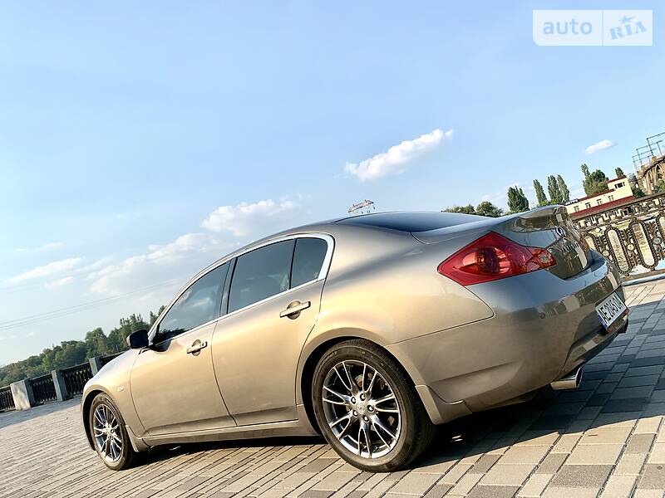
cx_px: 332
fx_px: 499
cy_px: 249
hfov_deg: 67.3
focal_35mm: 26
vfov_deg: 53.1
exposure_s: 1/1992
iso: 25
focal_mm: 4.2
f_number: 1.8
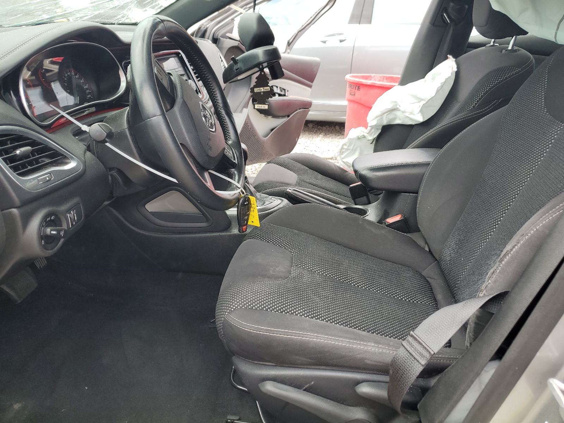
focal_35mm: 26
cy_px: 212
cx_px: 282
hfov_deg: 67.3
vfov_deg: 53.1
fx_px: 424
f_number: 1.5
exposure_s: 1/196
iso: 50
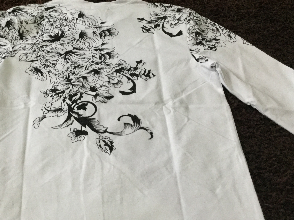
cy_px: 113
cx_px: 107
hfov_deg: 36.6
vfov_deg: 28.0
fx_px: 442
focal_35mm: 52
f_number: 2.4
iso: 200
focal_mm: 3.3
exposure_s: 1/33
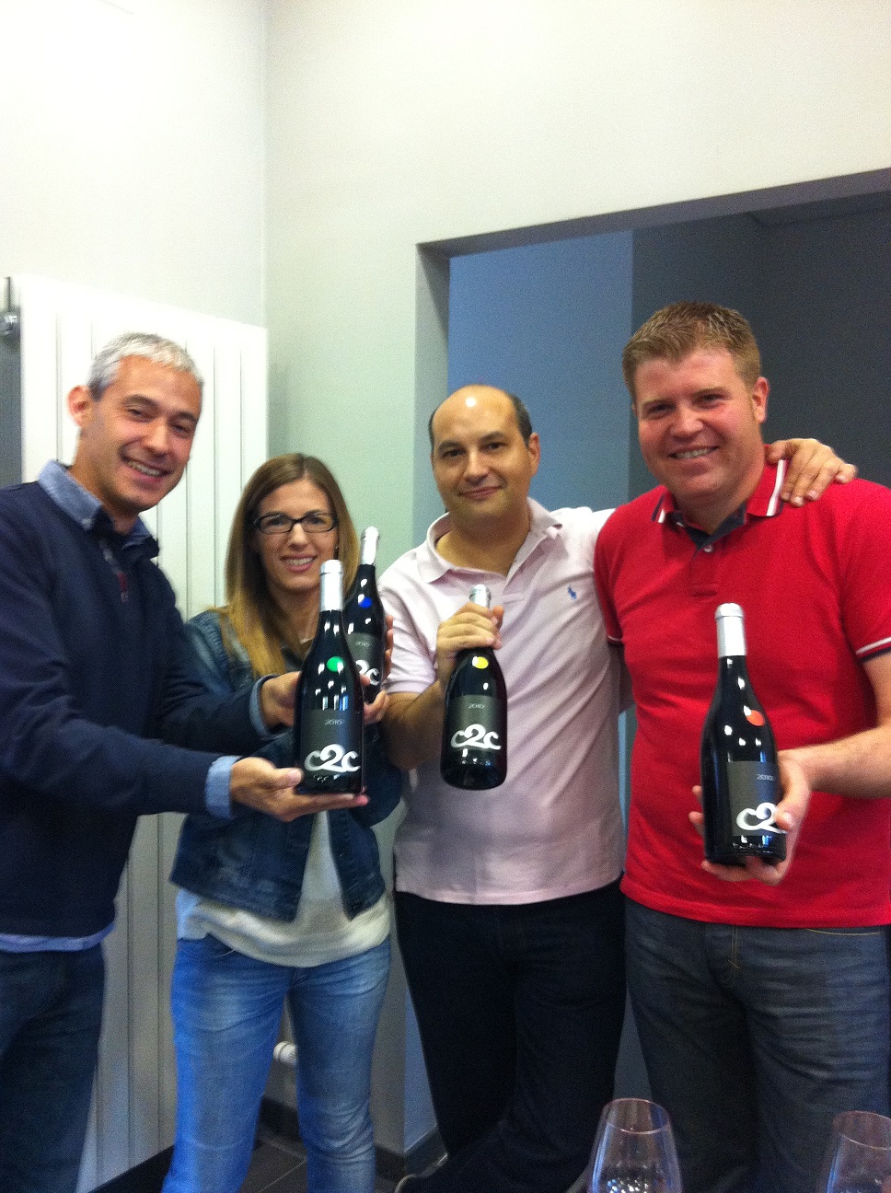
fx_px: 1204
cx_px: 446
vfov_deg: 52.7
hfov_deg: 40.6
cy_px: 596
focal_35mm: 35
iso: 320
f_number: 2.8
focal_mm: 3.85
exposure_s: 1/15
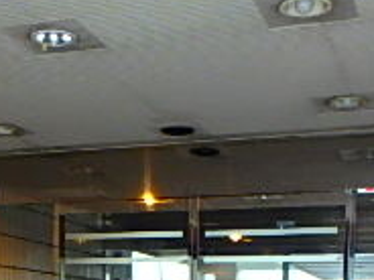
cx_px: 138
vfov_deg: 17.2
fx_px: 789
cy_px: 473
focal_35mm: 73
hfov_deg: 26.6
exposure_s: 1/30
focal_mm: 3.7
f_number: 3.5
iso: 400
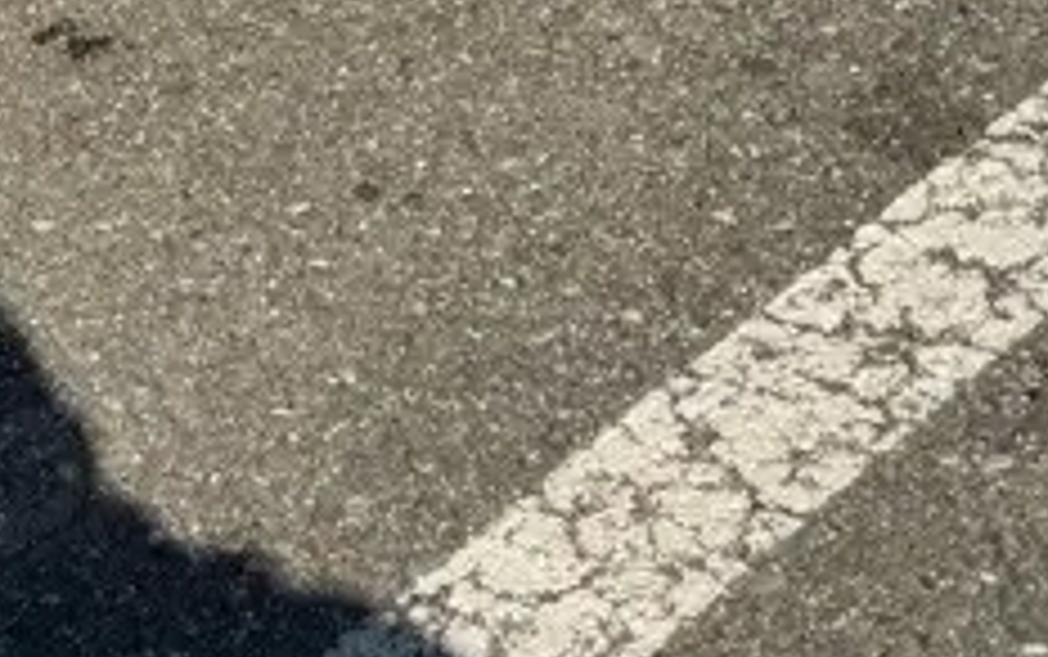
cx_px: -679
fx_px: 3115
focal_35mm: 109
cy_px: -778
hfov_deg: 16.7
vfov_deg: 10.7
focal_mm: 6.76
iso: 80
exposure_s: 1/5348
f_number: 1.78
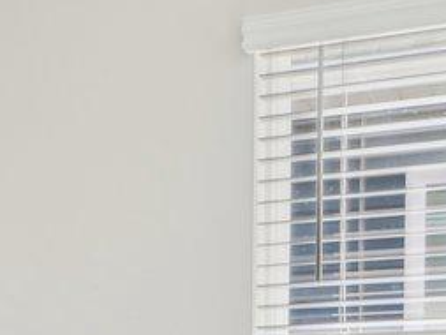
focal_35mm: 109
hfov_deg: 12.4
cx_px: -733
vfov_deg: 13.1
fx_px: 1405
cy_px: 455
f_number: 6.3
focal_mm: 14
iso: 400
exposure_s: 1/160
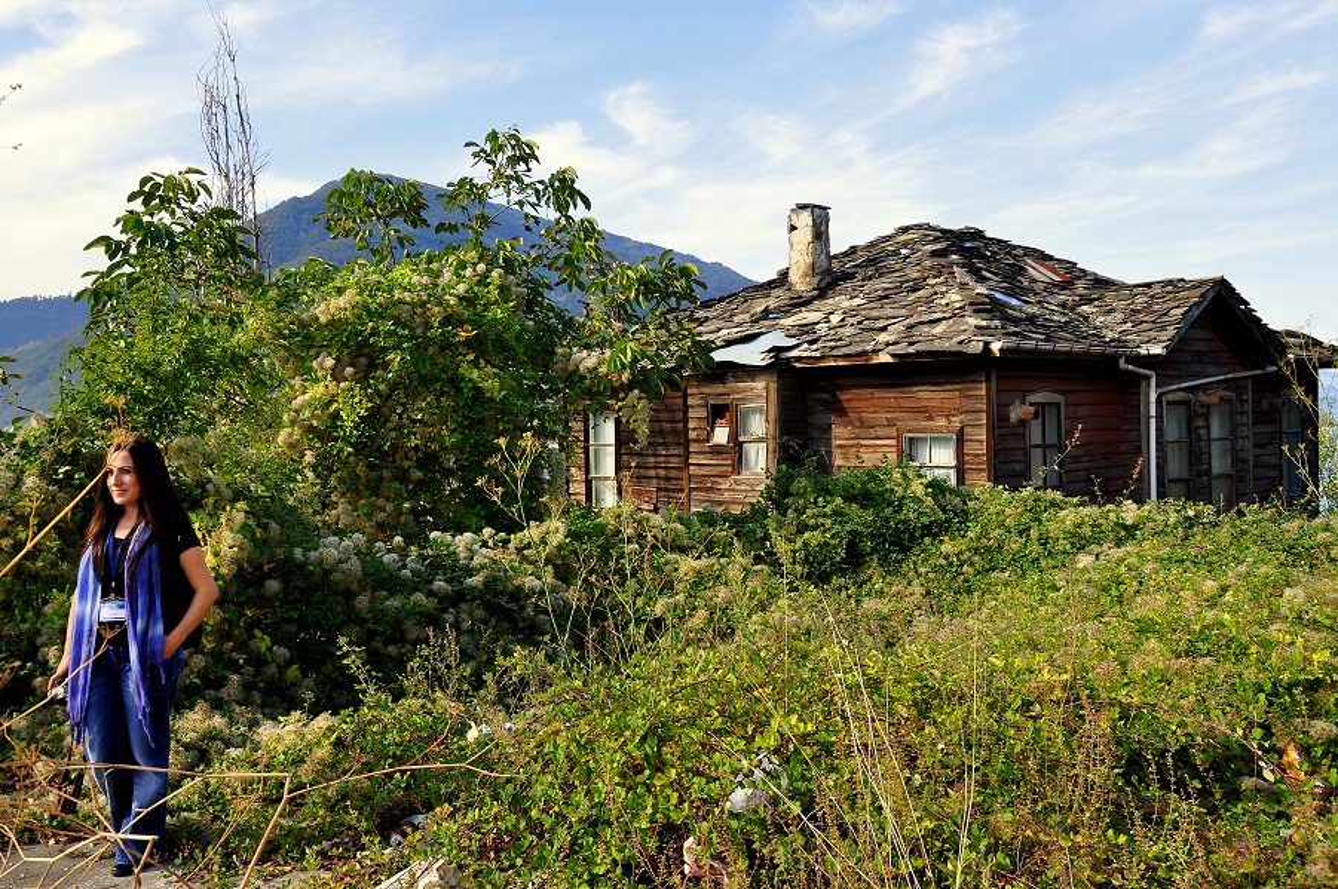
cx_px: 669
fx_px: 1225
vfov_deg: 39.9
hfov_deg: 57.3
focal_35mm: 33
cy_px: 444
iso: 200
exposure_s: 1/125
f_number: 9
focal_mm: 22
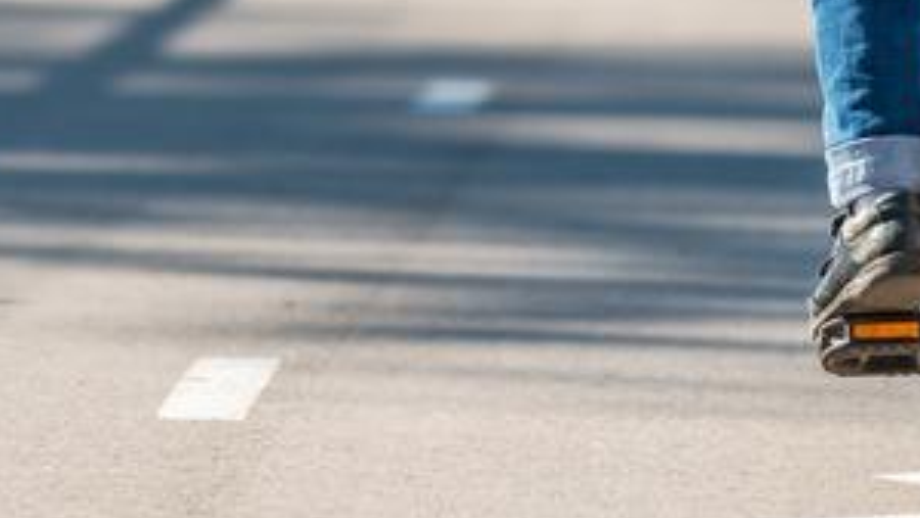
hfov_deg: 2.9
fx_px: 18449
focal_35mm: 756
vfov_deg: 1.6
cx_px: 350
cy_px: -288
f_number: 4
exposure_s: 1/250
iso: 100
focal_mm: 200
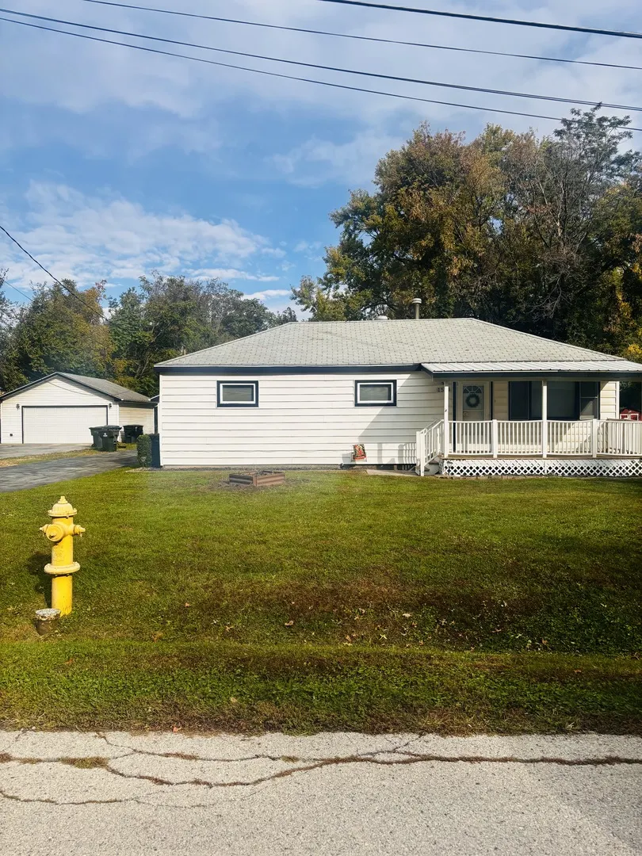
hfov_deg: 53.1
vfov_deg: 67.3
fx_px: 643
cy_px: 428
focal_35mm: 26
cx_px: 321
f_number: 1.6
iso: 50
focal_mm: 5.96
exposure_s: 1/3106
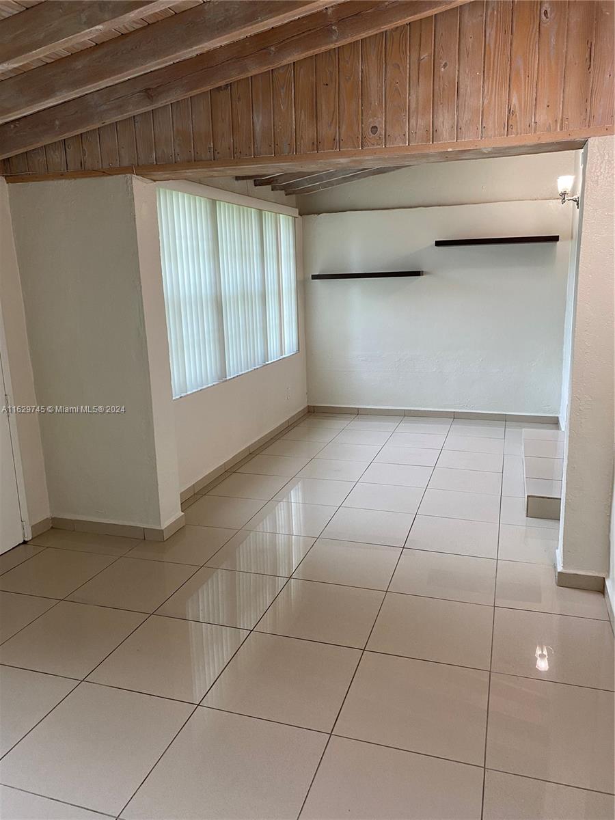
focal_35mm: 26
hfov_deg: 53.1
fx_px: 616
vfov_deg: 67.3
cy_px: 410
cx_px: 308
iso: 100
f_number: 1.8
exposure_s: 1/60
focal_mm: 4.25
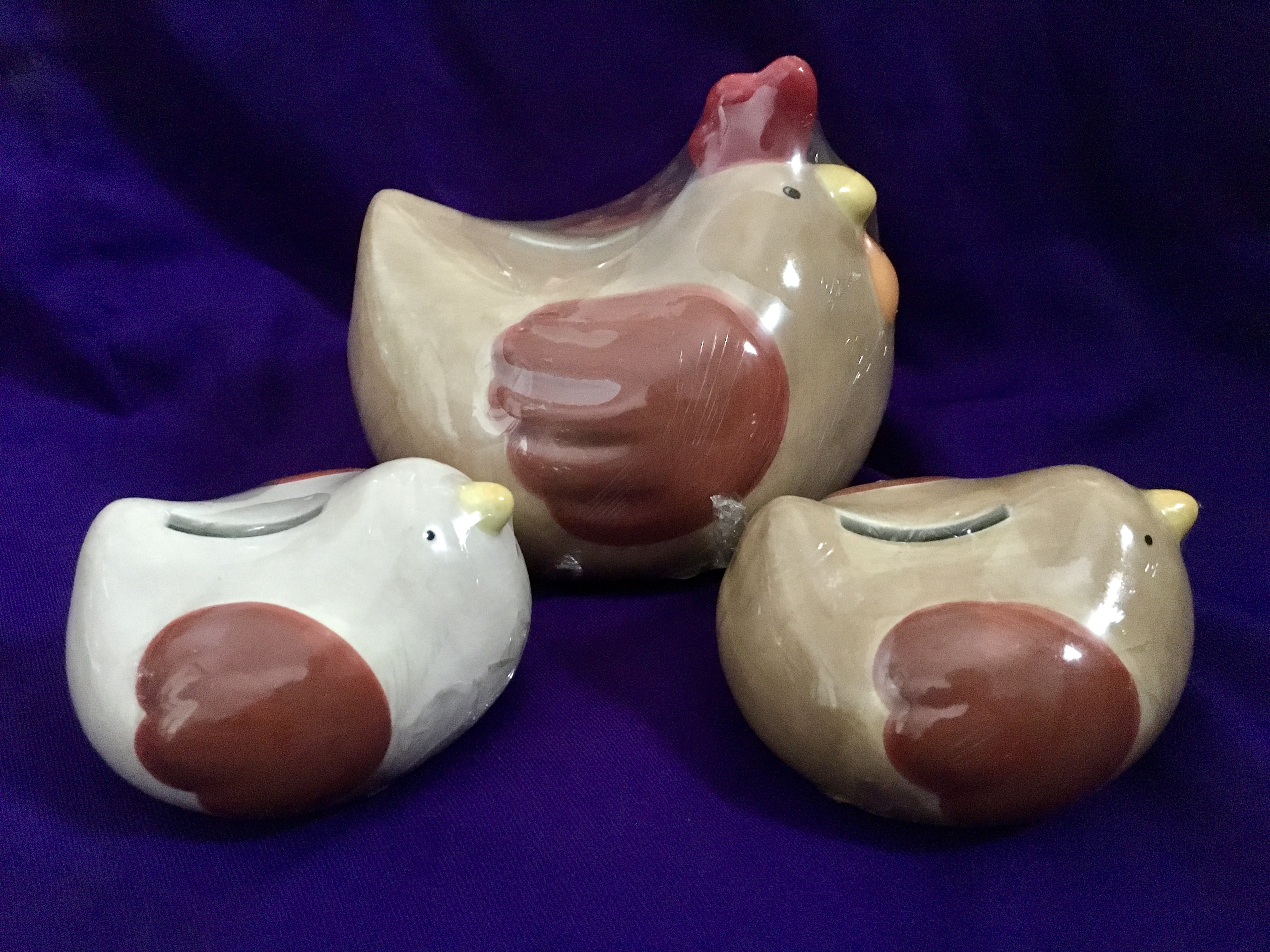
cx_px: 635
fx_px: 1064
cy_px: 476
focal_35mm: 29
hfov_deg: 61.7
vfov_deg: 48.2
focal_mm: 4.15
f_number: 2.2
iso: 1000
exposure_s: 1/17
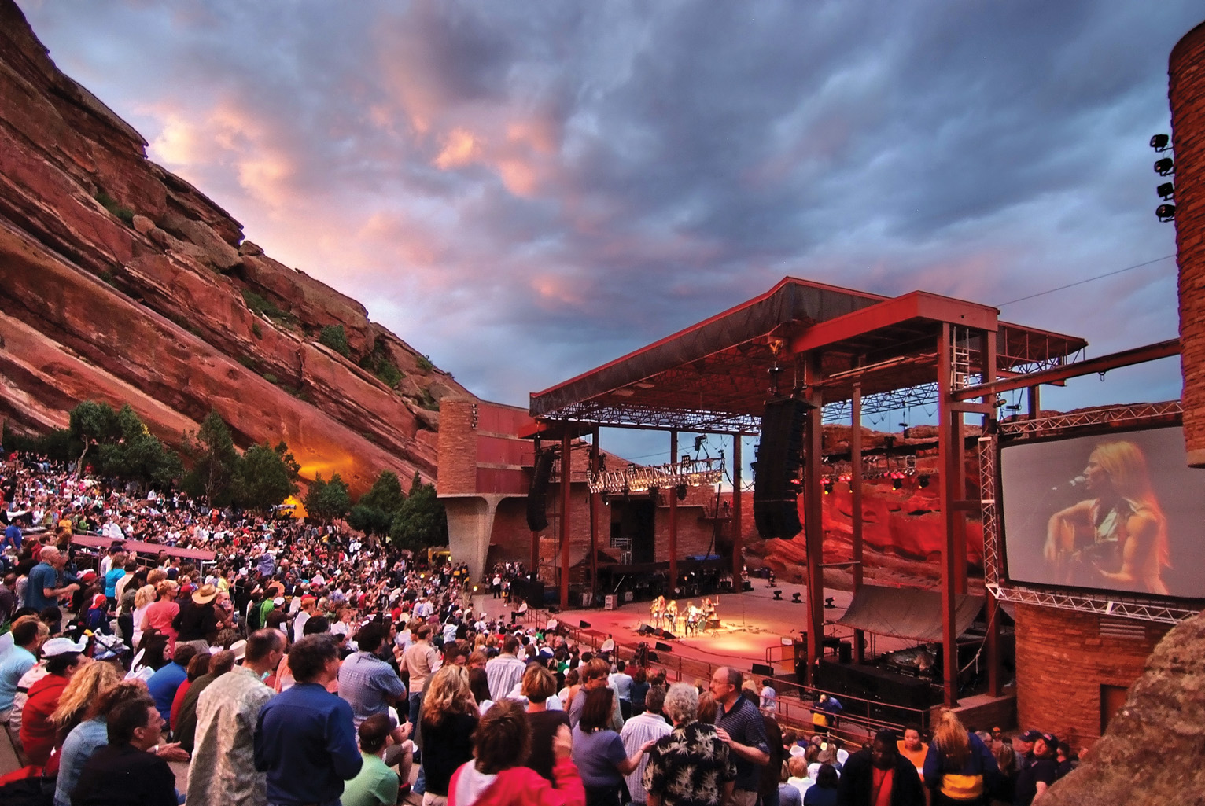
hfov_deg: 89.9
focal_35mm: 18
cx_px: 602
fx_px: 603
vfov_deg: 67.5
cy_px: 403
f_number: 4
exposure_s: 1/30
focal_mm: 12
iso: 500
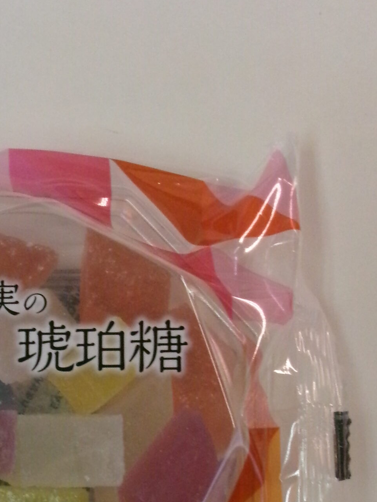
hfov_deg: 13.8
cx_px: 12
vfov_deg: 18.3
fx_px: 1539
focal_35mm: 106
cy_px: 426
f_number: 4.9
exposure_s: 1/100
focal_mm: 9.5
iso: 800
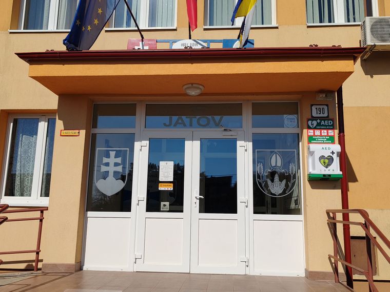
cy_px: 146
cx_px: 195
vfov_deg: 41.8
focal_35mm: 34
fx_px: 383
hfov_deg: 54.0
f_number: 1.9
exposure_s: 1/1700
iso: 50
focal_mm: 6.12
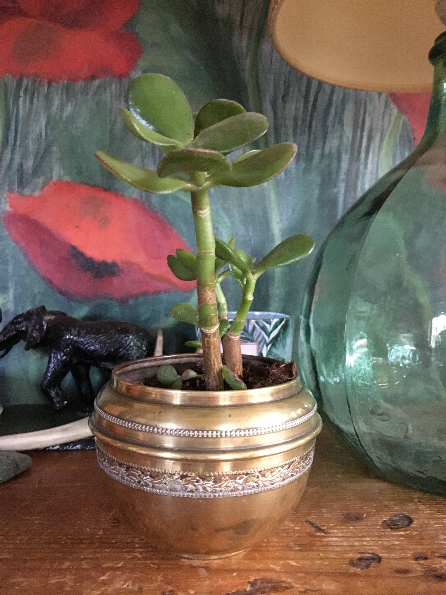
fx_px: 498
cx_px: 223
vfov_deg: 61.7
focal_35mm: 29
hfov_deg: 48.2
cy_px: 298
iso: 320
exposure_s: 1/17
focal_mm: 4.15
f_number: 2.2
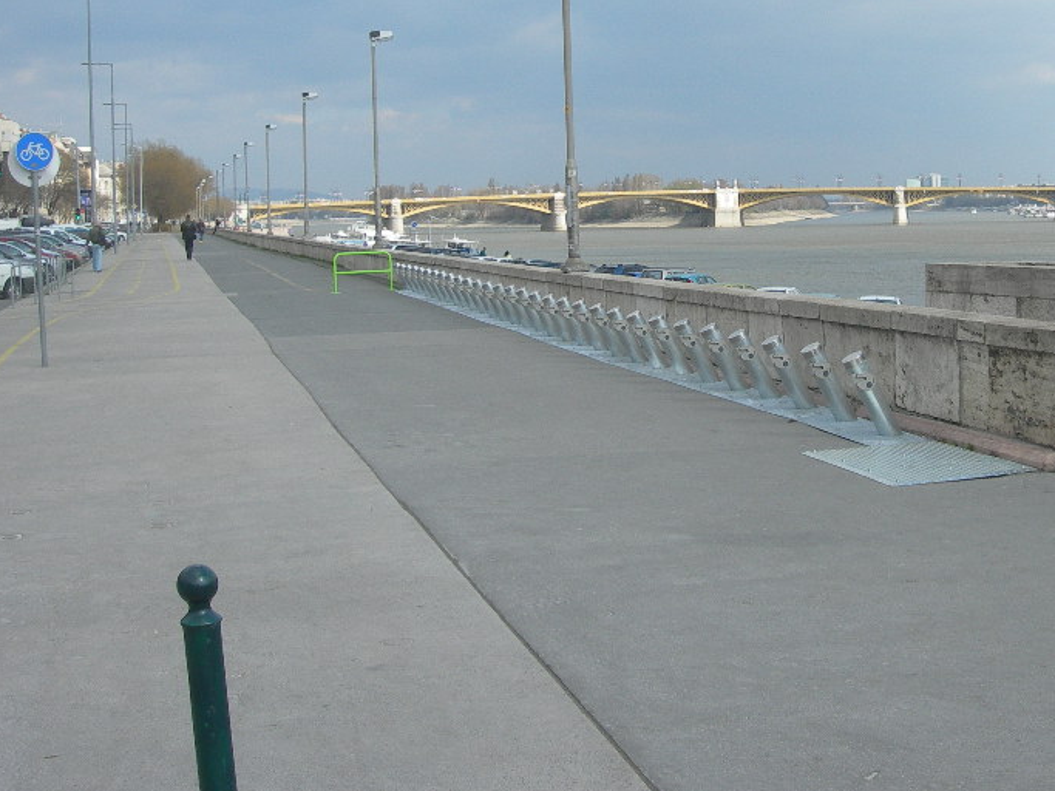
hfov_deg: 33.5
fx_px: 1737
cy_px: 246
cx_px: 709
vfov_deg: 25.5
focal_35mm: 57
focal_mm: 7.8
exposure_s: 1/350
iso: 50
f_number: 4.8
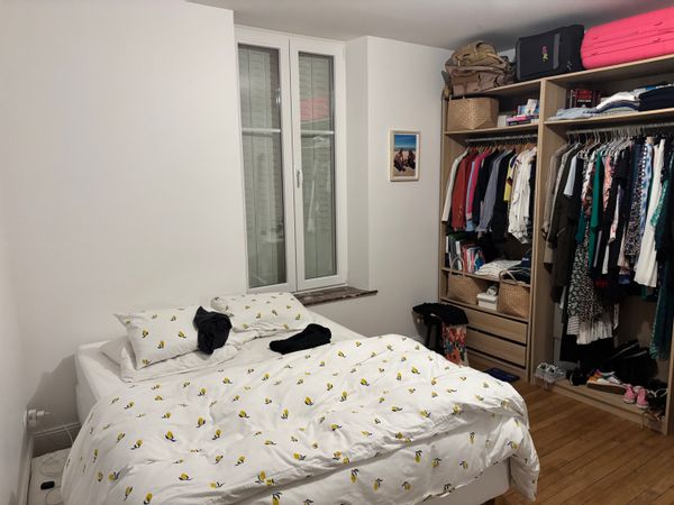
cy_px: 252
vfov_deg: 53.1
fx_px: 506
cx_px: 337
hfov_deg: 67.3
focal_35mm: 26
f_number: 1.6
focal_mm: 5.96
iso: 500
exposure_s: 1/60
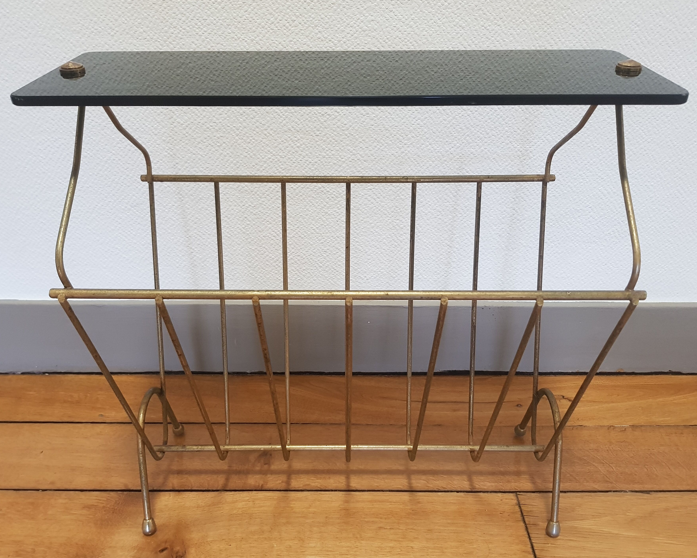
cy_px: 284
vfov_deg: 50.0
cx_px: 342
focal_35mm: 29
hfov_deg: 60.4
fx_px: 598
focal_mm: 4.2
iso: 250
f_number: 1.7
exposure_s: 1/25
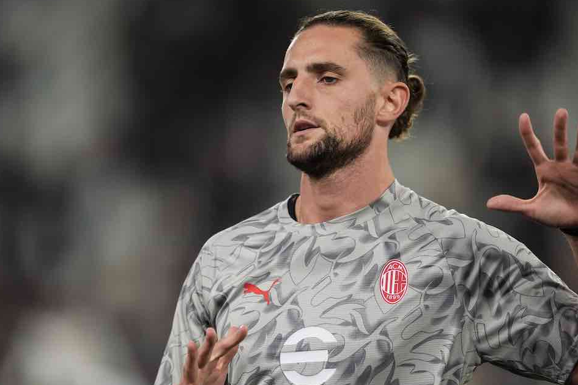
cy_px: 216
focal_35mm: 508
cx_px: 272
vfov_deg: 2.7
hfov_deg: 4.1
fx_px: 8156
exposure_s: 1/2000
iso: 2000
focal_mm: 400
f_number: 2.8
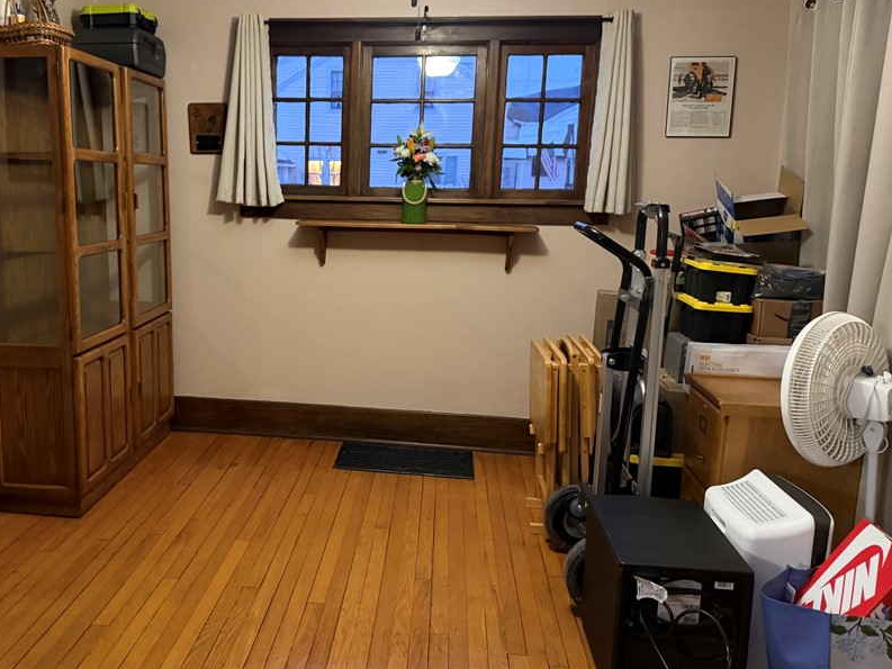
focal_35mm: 31
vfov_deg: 45.4
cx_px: 325
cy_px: 293
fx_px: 799
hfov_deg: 57.5
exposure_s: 1/30
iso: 1250
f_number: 1.78
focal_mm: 6.76
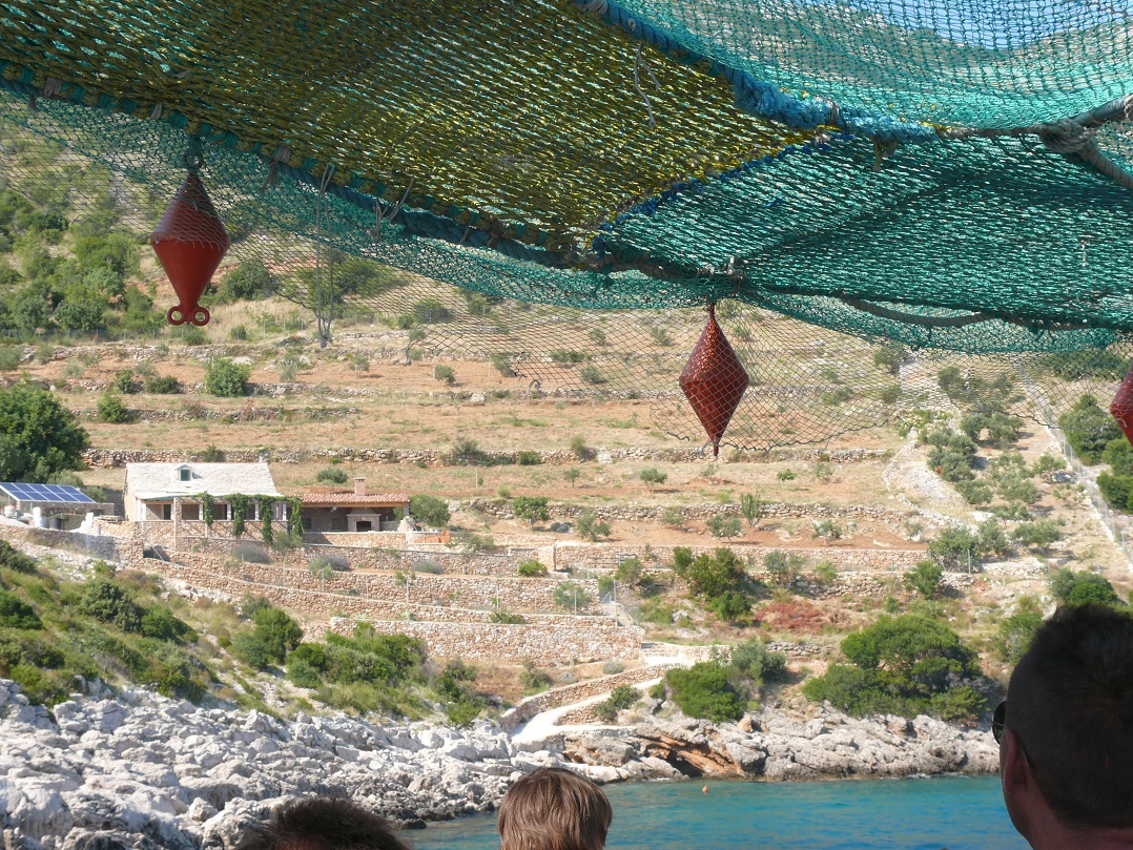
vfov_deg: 22.3
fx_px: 2161
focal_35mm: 66
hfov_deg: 29.4
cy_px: 430
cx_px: 573
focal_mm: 13.8
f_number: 5.6
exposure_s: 1/250
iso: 100
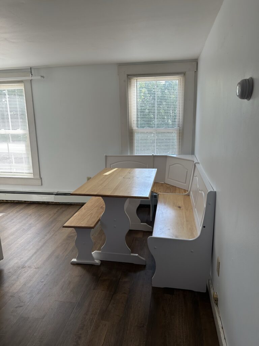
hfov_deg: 56.8
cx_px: 130
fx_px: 239
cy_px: 173
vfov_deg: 71.6
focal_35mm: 24
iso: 80
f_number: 1.78
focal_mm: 6.86
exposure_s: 1/275
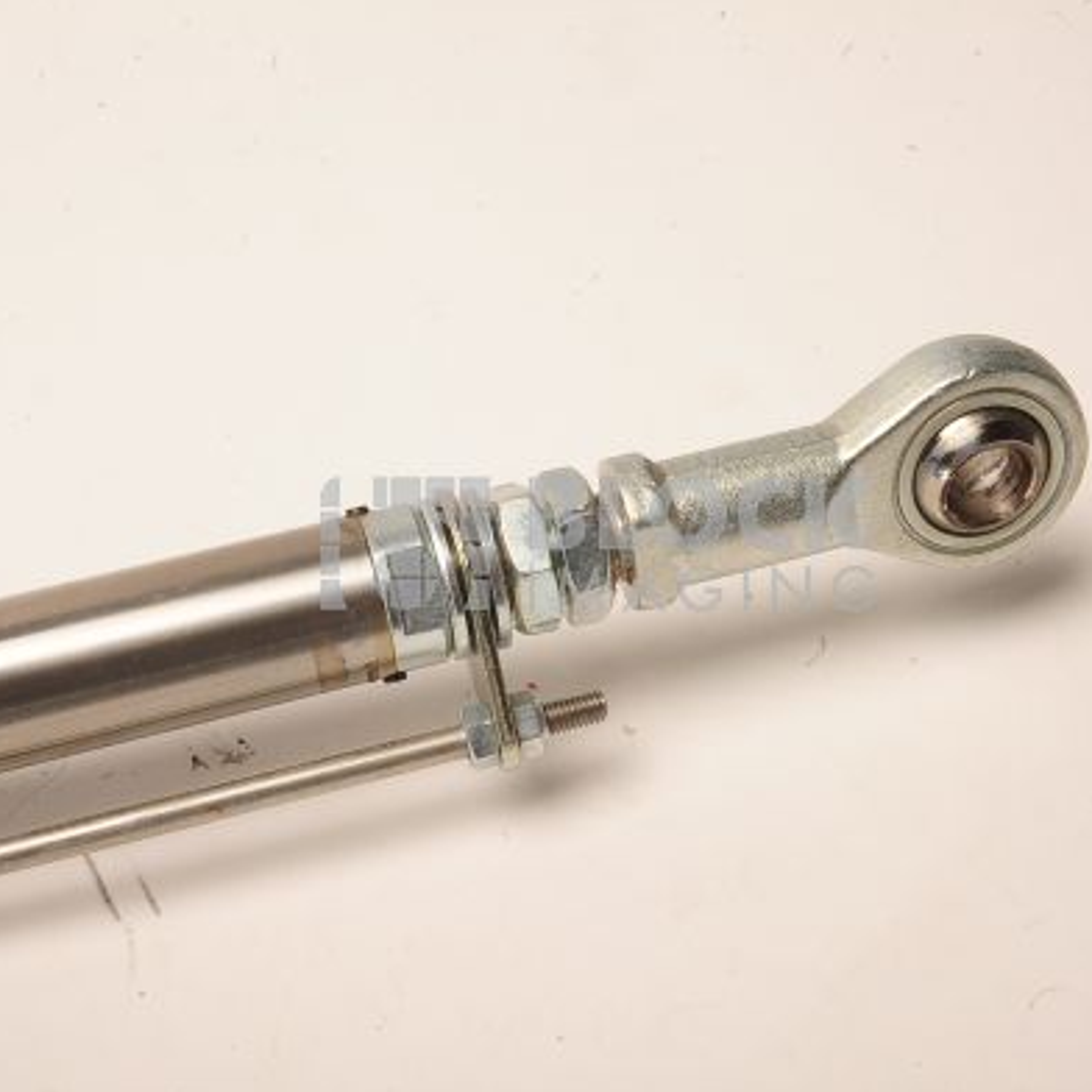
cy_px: 545
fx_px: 2320
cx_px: 599
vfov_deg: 26.5
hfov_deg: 26.5
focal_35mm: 65
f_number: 18
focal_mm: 50
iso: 320
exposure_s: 1/160
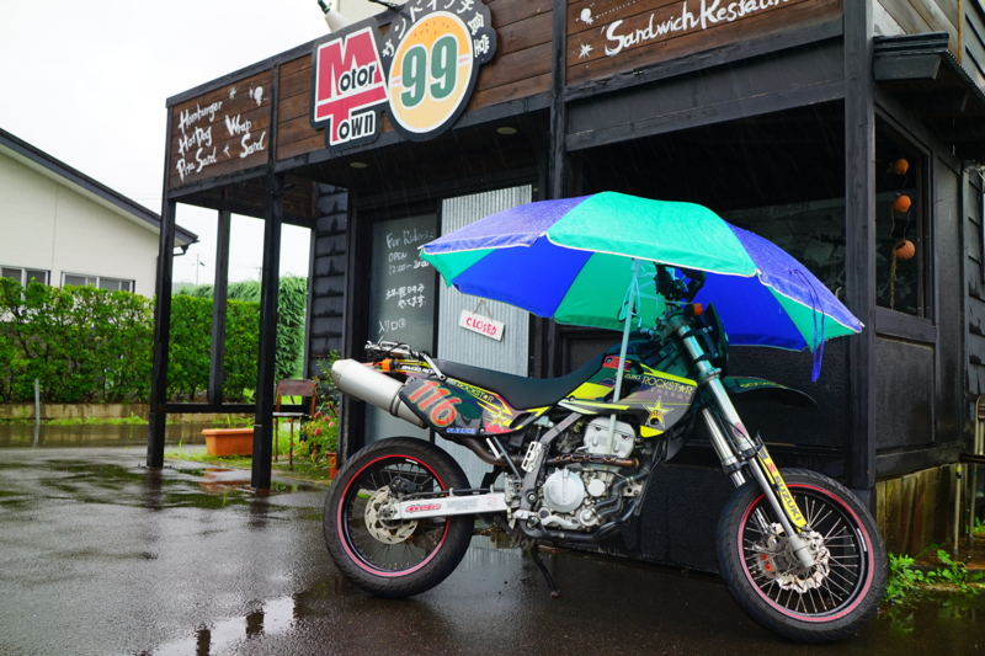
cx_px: 492
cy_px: 328
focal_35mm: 30
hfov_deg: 61.9
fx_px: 821
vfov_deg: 43.6
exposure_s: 1/60
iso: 100
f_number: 4.5
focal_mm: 20
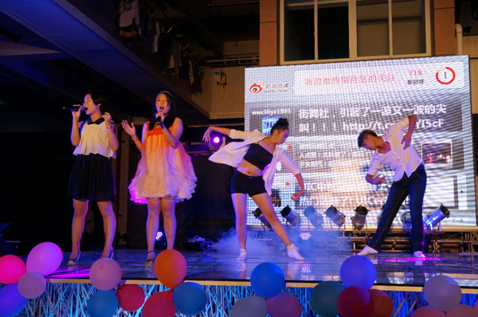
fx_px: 517
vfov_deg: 34.1
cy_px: 158
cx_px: 239
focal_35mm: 39
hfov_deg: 49.6
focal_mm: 26
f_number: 4
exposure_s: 1/160
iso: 250
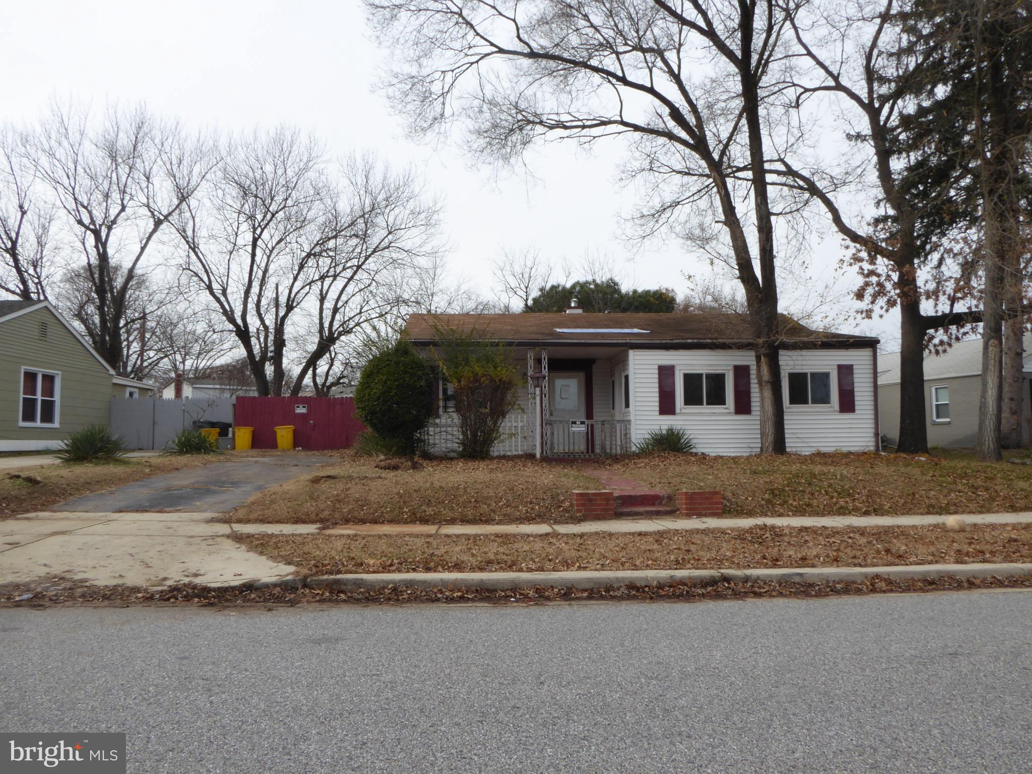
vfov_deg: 56.8
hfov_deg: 71.6
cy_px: 387
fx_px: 716
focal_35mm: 24
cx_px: 516
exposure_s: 1/80
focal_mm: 4.3
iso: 80
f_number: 8
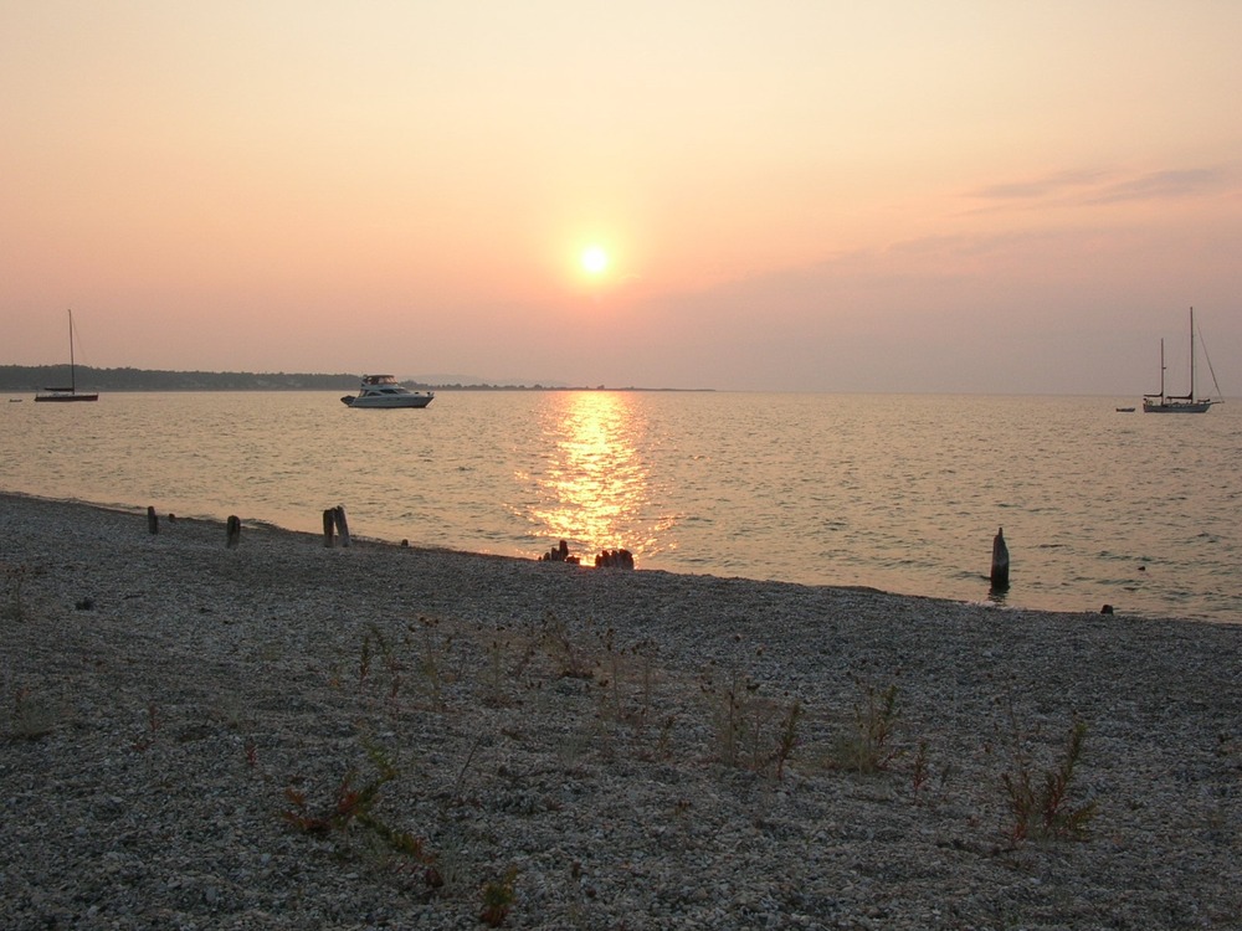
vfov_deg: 40.7
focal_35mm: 35
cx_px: 621
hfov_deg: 52.6
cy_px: 466
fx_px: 1256
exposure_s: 1/140
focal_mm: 5.8
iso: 50
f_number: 5.6
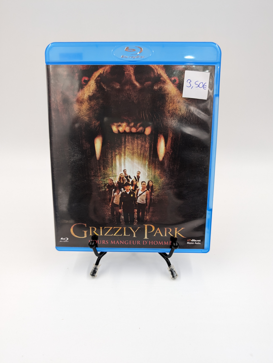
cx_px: 136
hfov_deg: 56.9
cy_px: 182
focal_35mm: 24
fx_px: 252
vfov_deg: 71.5
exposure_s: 1/47.5
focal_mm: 6.9
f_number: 1.68
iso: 80
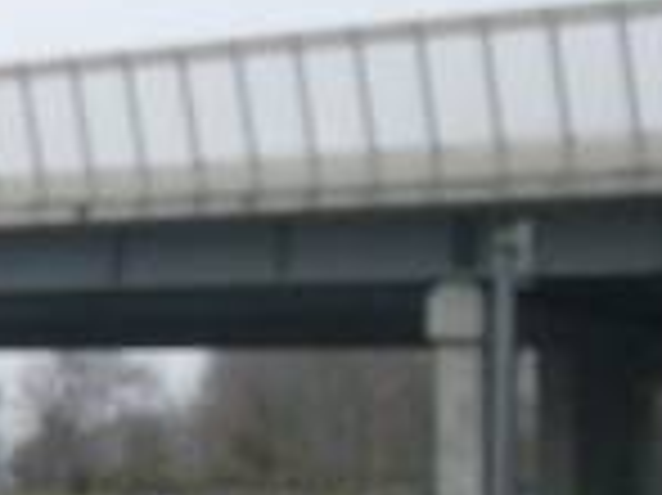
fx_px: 3038
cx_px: -475
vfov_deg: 9.3
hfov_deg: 11.6
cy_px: 326
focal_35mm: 159
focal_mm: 6.3
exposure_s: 1/125
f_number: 2.8
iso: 80
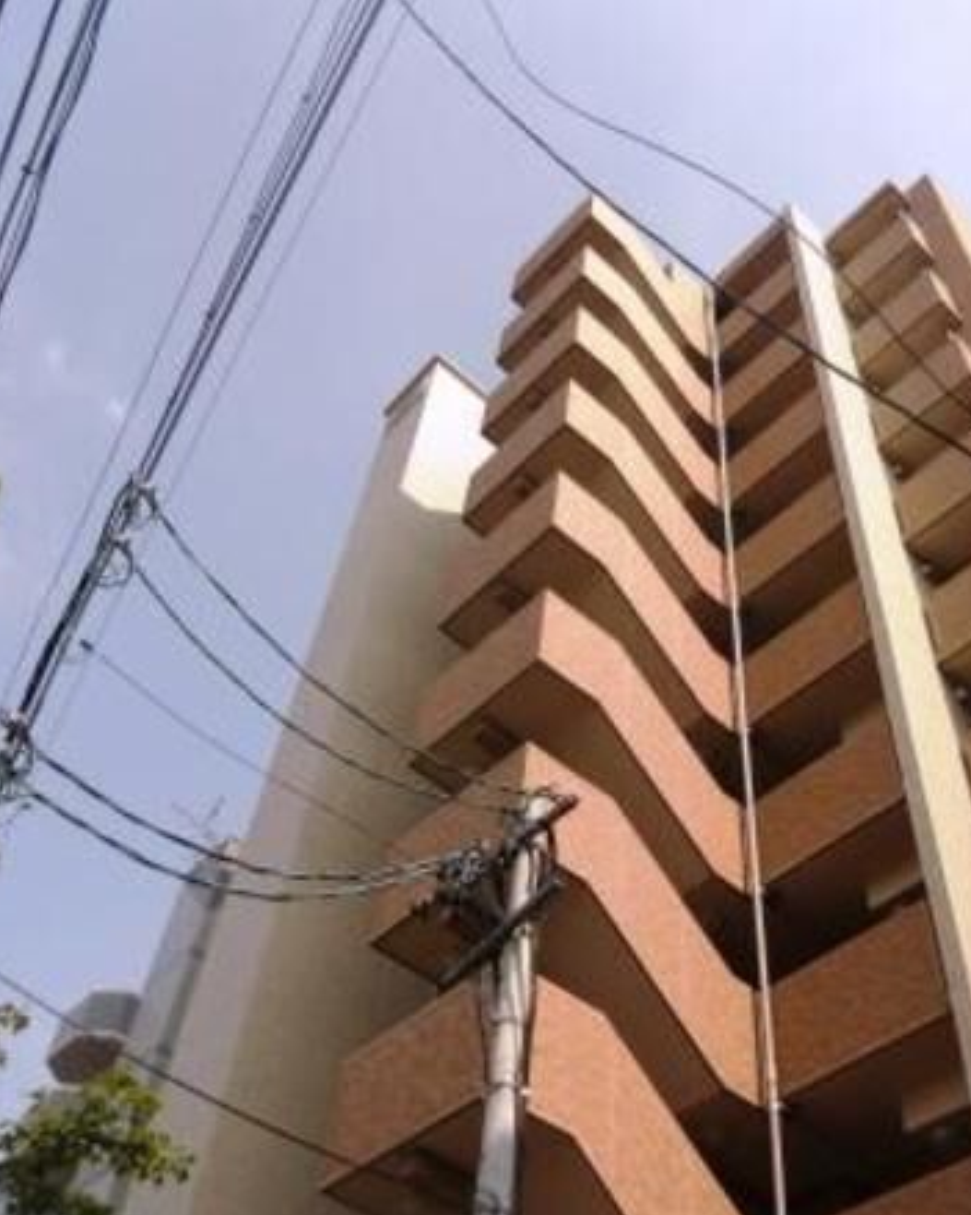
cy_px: 620
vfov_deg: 50.3
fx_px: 1294
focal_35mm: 36
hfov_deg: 41.0
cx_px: 581
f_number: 3.2
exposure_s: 1/800
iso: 64
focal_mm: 4.9
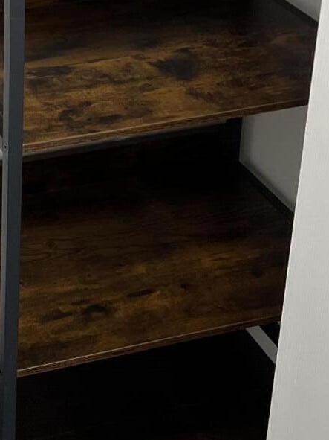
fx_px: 1116
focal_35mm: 88
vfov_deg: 20.5
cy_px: -115
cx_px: -133
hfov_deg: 15.7
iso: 125
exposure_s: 1/120
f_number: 1.5
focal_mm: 5.7
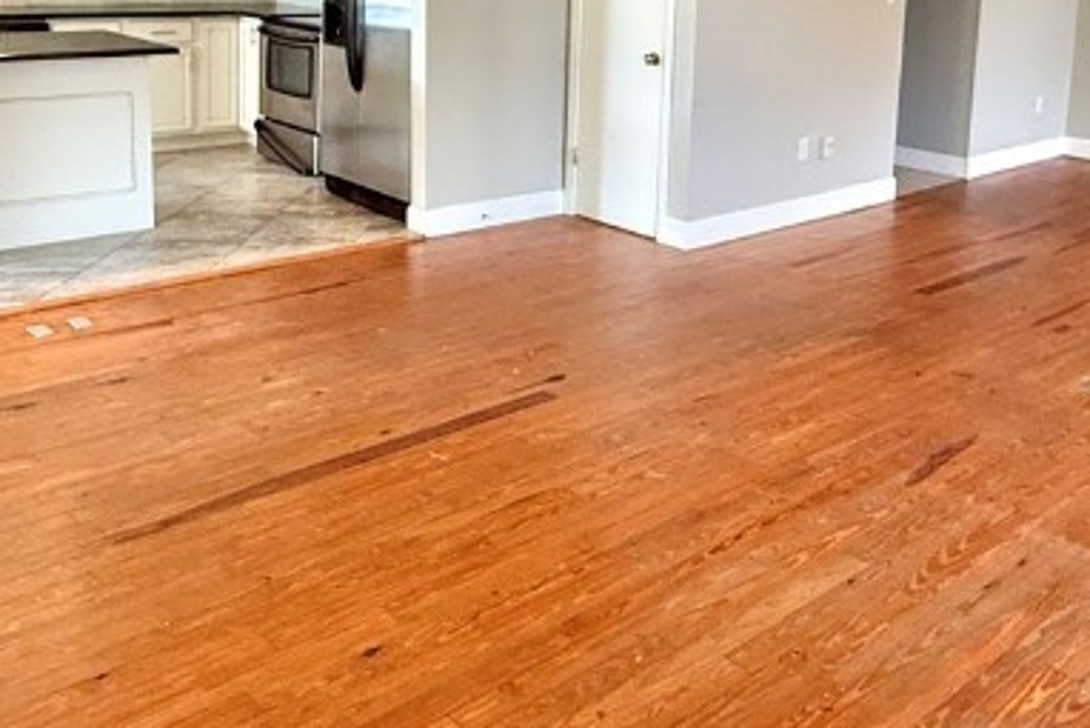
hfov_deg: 49.4
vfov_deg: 32.9
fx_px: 1181
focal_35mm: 39
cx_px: 616
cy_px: 111
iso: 400
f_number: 2.2
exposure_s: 1/120
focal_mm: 2.22
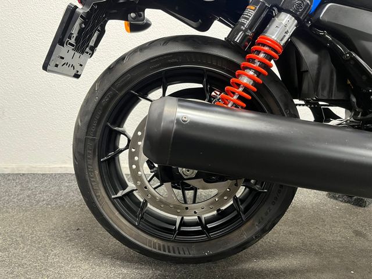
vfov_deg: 53.1
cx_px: 186
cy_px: 140
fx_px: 279
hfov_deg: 67.3
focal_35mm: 26
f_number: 1.6
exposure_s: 1/33
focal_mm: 5.1
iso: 400
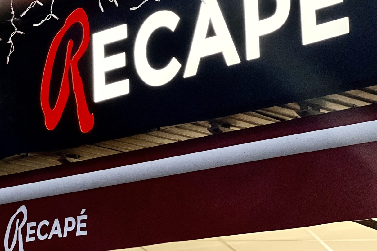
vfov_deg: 10.1
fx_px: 1414
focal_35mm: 135
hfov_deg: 15.1
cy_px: 71
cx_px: 73
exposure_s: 1/100
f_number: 2.8
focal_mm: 9
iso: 160
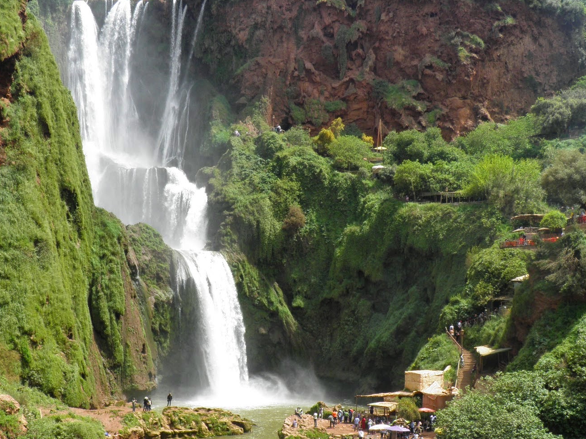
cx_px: 232
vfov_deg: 26.4
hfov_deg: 34.8
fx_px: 931
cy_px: 298
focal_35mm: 55
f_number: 5.5
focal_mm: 6.3
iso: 50
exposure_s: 1/125
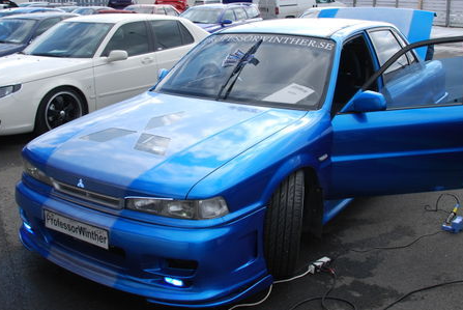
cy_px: 133
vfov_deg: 31.2
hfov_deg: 45.4
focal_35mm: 43
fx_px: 554
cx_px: 222
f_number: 7.1
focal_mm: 20
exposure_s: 1/160
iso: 100
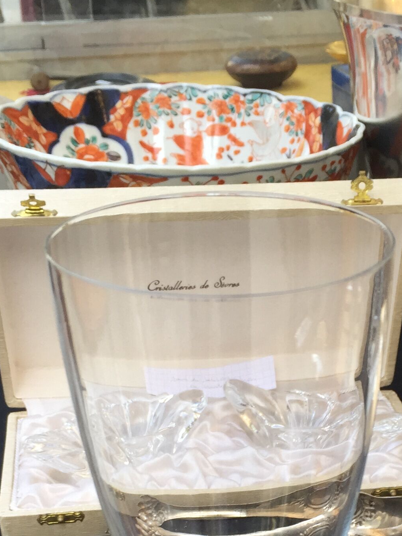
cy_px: 562
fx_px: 1084
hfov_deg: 20.9
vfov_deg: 26.0
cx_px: 293
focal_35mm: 70
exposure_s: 1/100
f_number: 2.2
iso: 32
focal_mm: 4.15
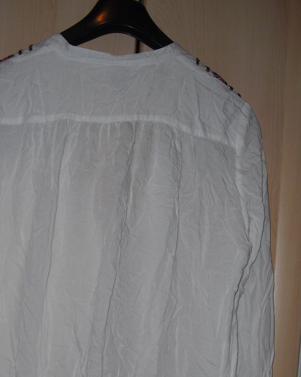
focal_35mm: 57
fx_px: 635
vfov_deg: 32.3
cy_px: 291
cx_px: 113
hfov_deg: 26.6
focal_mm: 6.3
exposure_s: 1/60
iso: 100
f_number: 3.1
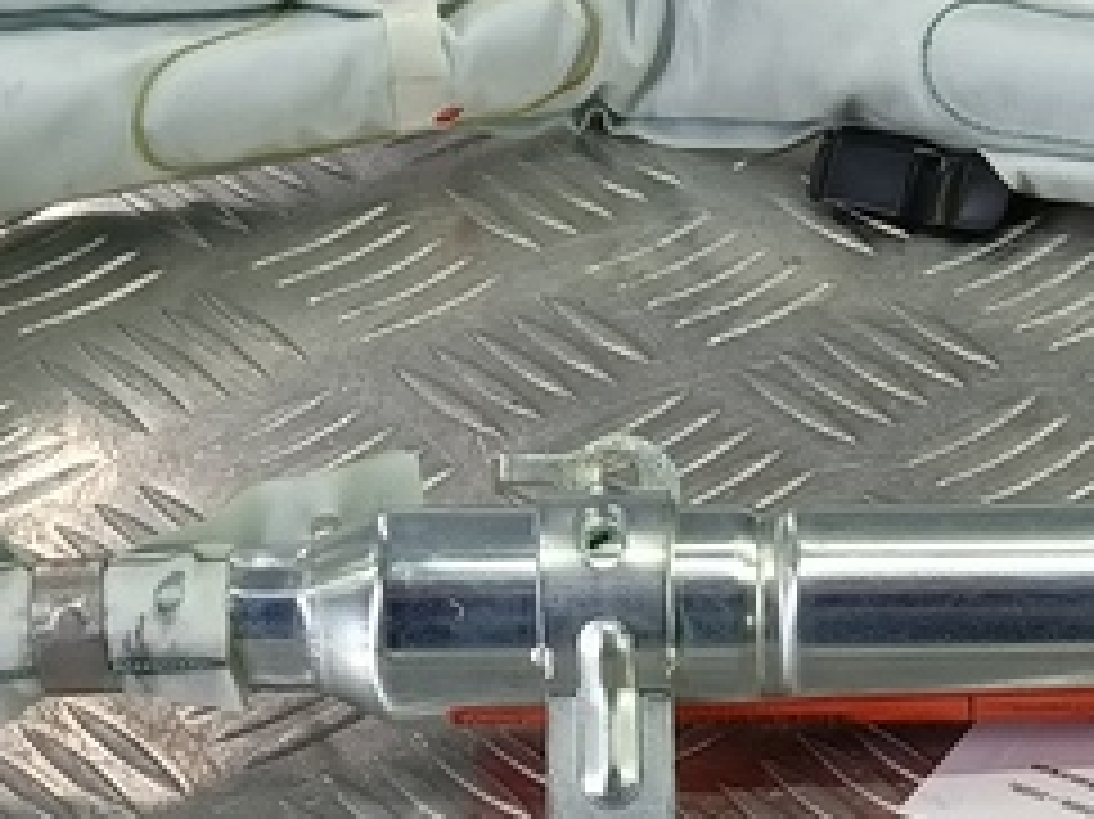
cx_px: 1108
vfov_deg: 14.6
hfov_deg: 19.6
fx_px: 3064
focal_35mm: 97
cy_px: 1030
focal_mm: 4.11
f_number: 1.6
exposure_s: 1/50
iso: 101
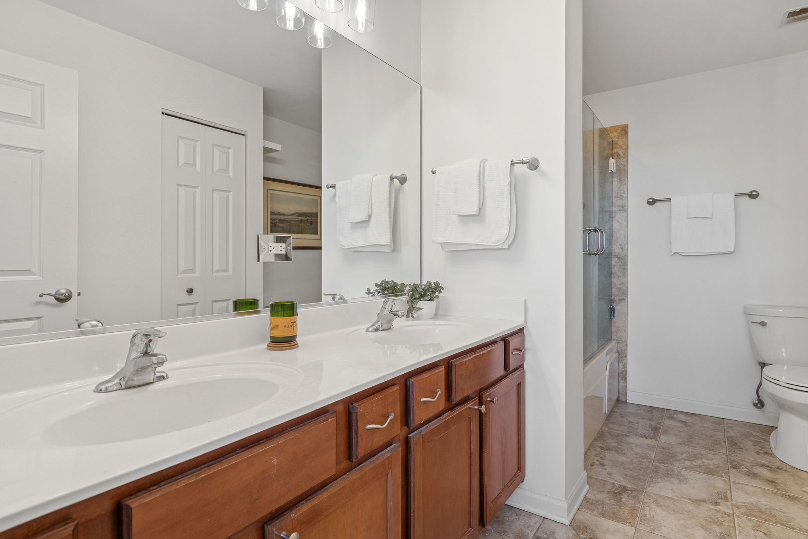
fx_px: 404
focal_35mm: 18
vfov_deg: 67.4
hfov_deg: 90.0
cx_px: 404
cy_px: 270
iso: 400
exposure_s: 1/30
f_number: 8
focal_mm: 12
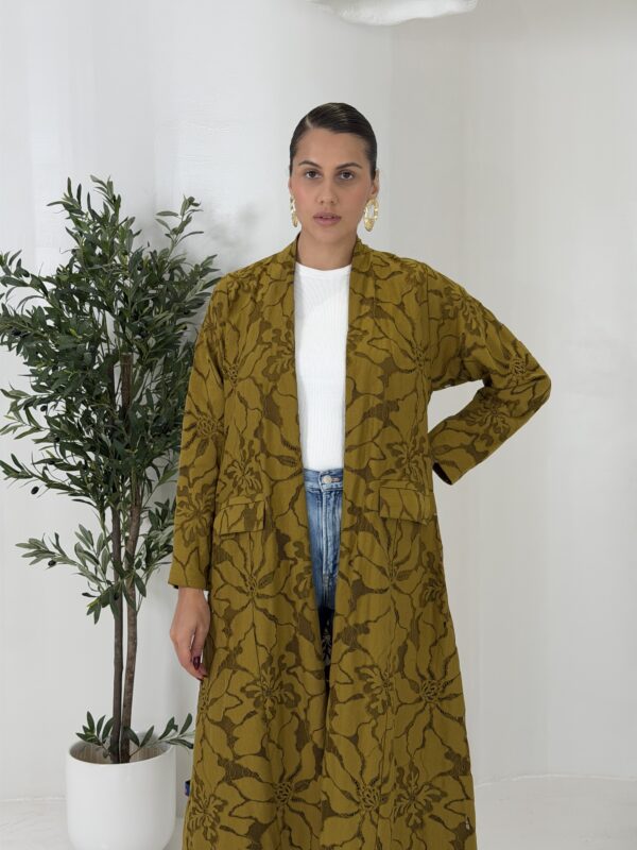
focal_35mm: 48
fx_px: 1178
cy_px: 425
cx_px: 318
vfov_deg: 39.7
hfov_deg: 30.3
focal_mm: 6.76
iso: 64
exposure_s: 1/463
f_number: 1.78
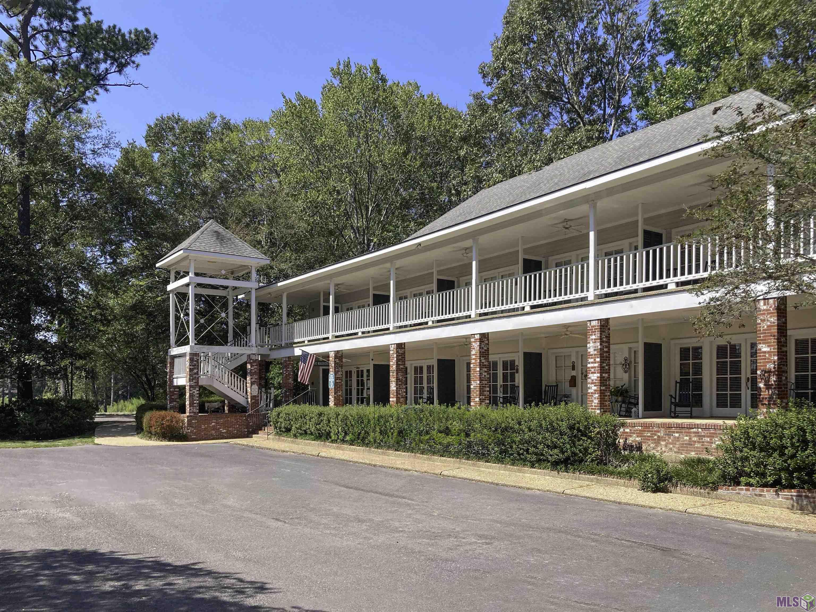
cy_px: 306
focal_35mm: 28
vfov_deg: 49.7
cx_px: 408
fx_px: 660
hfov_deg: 63.4
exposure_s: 1/1250
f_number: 1.8
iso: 20
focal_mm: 3.99
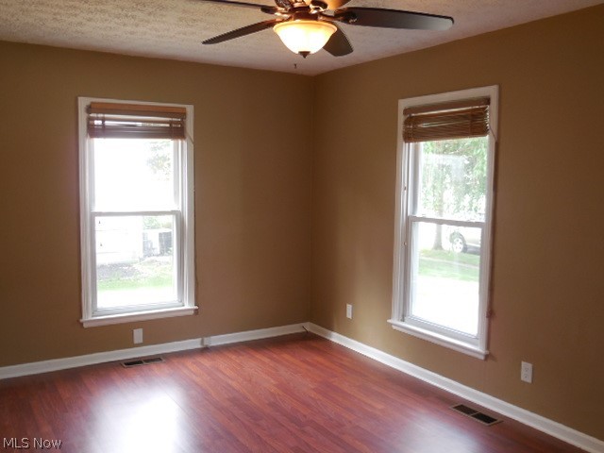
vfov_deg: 41.8
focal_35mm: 34
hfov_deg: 54.0
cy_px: 226
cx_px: 302
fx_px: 593
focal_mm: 6.1
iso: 140
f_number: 3.4
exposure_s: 1/30
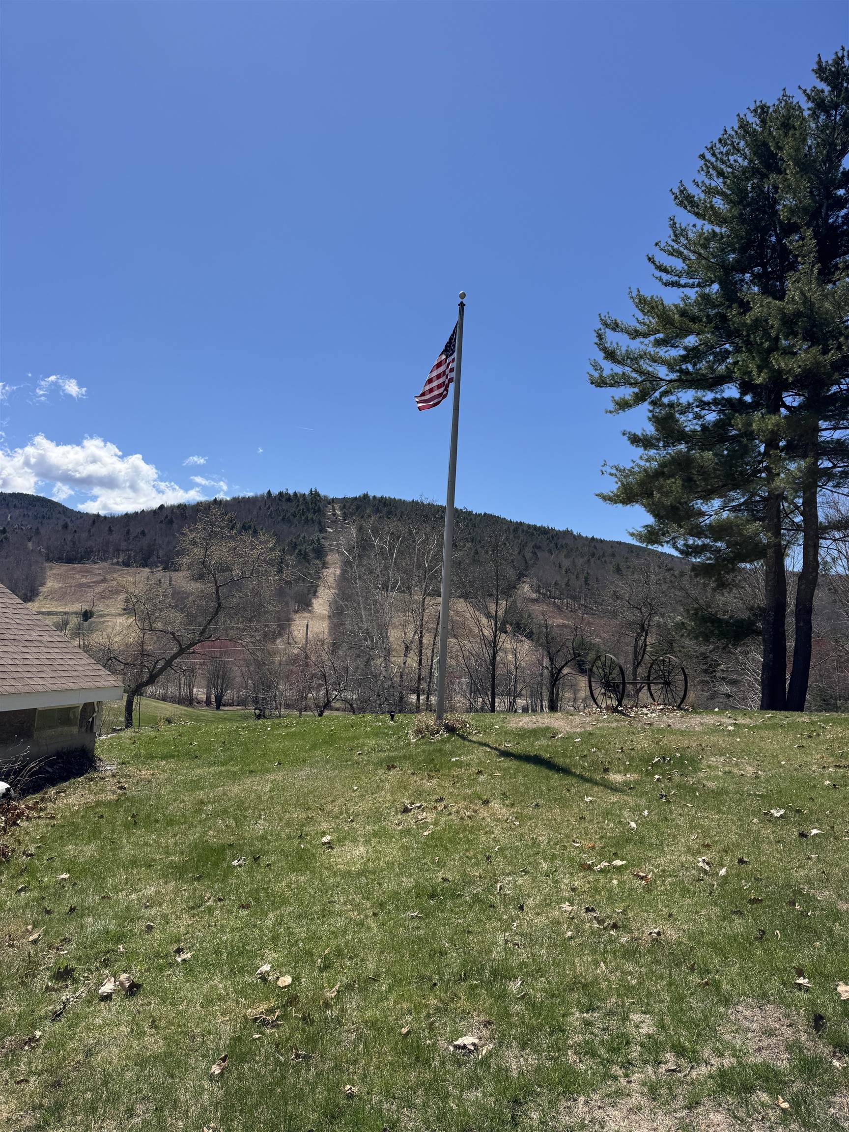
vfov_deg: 71.6
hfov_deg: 56.8
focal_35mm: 24
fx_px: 785
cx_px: 424
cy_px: 566
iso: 80
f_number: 1.78
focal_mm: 6.76
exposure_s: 1/5348
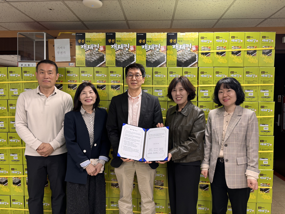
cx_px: 142
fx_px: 214
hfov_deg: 67.3
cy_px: 107
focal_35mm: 26
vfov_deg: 53.1
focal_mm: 5.96
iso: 100
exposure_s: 1/60
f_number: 1.6
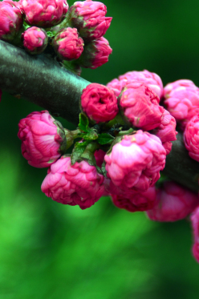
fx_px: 6853
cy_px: 123
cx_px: 134
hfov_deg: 1.7
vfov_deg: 2.5
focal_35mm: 825
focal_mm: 300
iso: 320
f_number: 5.6
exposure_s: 1/125
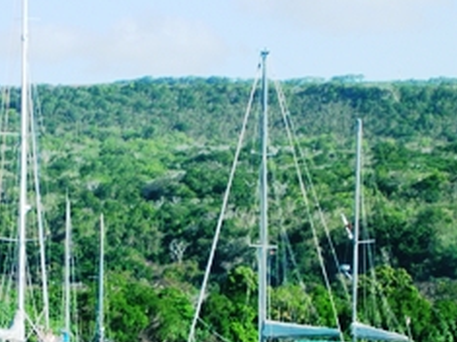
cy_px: 266
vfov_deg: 7.0
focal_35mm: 212
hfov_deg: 9.3
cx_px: 173
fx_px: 2797
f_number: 4.8
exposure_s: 1/312
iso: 100
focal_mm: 16.8
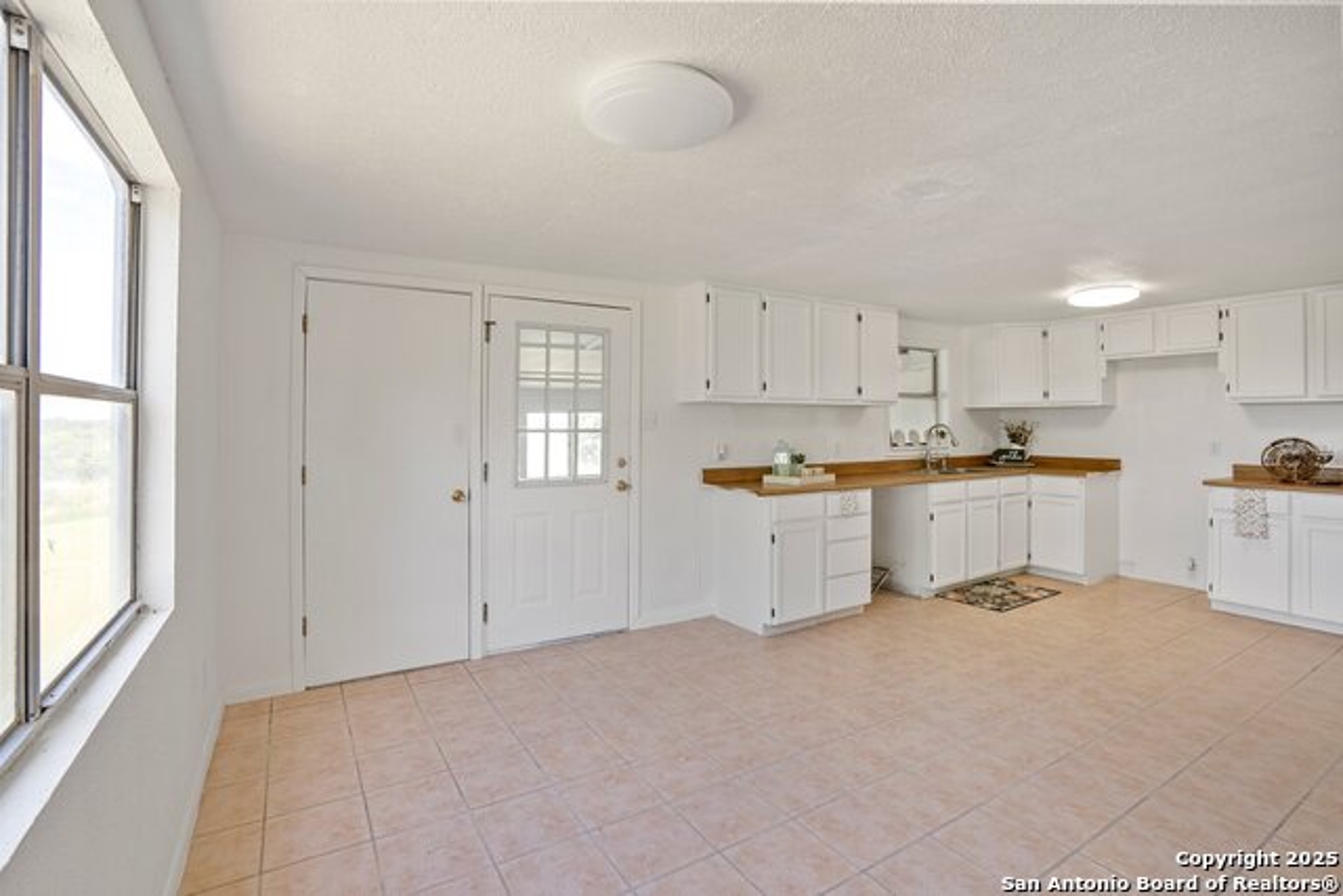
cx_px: 672
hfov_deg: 96.7
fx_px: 597
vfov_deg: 73.8
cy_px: 448
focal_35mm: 16
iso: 640
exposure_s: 1/25
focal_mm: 16
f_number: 10
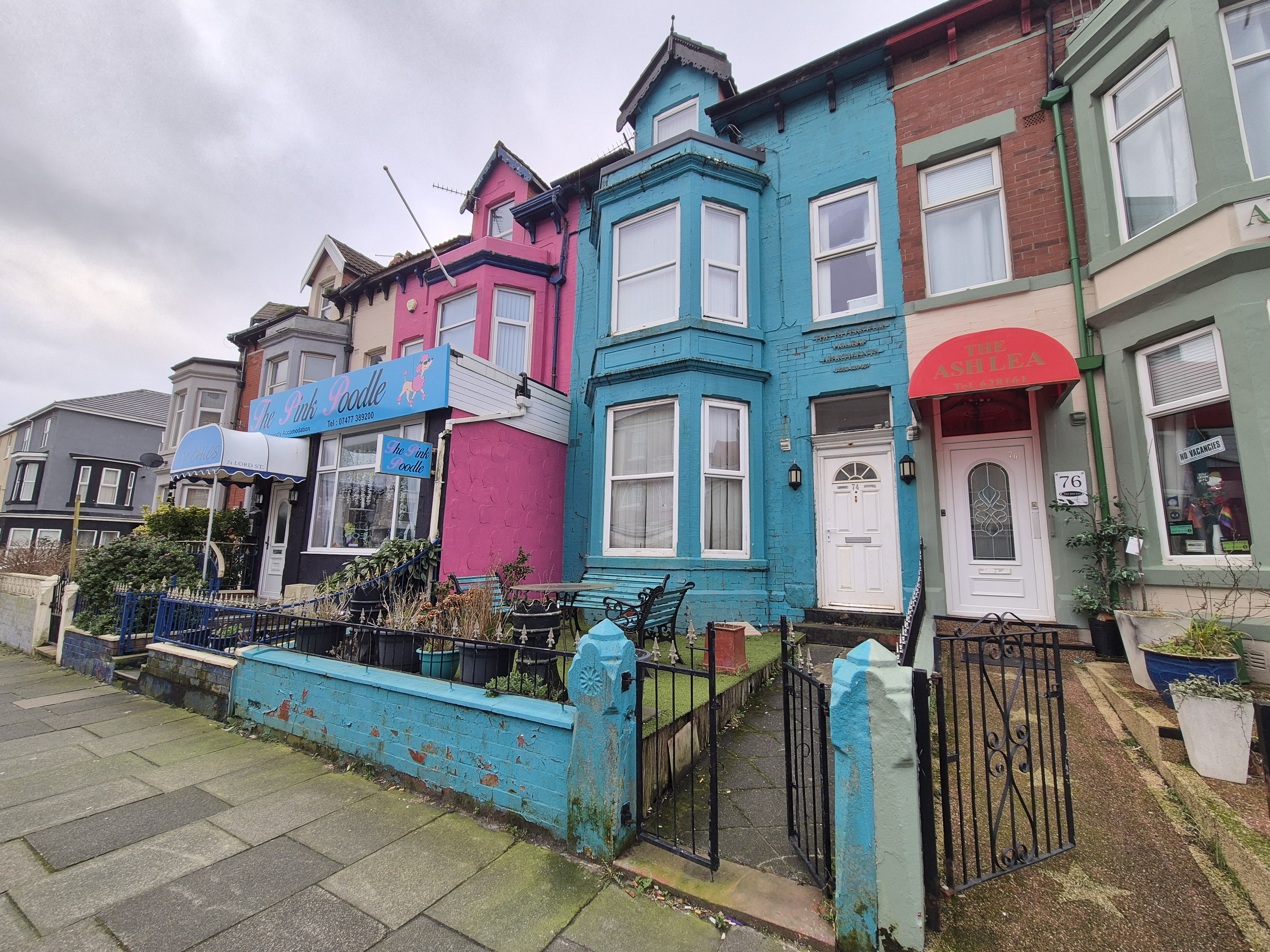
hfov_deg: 106.2
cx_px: 635
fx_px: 477
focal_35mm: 13
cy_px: 476
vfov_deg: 89.9
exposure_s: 1/138
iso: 50
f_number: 2.2
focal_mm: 2.2
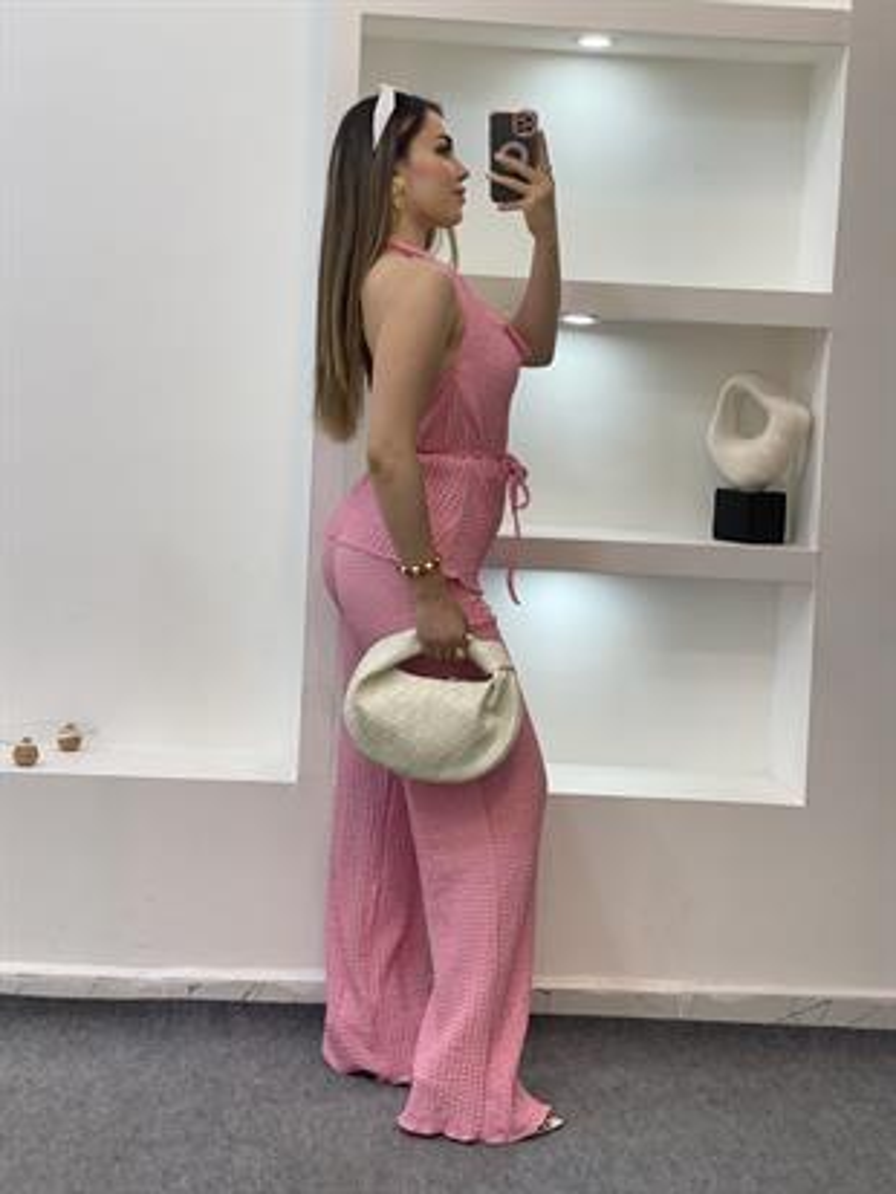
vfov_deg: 36.8
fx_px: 1794
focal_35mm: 52
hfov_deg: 28.0
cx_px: 448
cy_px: 597
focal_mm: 6
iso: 64
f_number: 2
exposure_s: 1/100
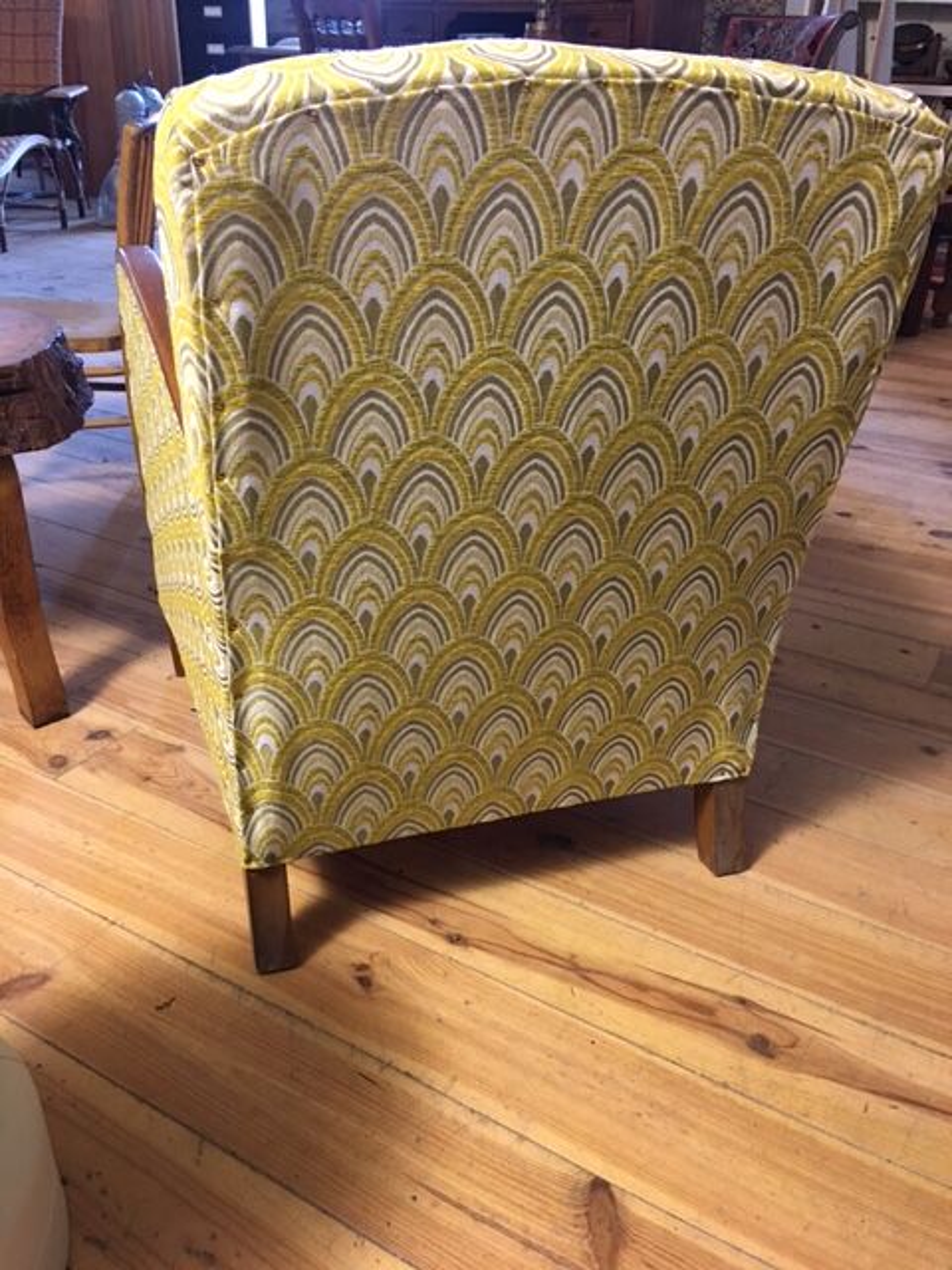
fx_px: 1063
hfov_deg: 48.2
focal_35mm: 29
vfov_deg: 61.7
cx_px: 476
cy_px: 635
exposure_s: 1/17
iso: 100
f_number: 2.2
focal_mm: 4.15
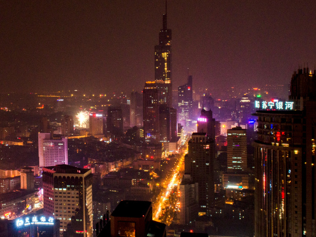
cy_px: 108
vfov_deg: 26.1
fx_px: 511
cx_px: 68
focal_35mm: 56
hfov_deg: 33.5
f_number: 14
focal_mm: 22
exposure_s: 1.6
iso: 200
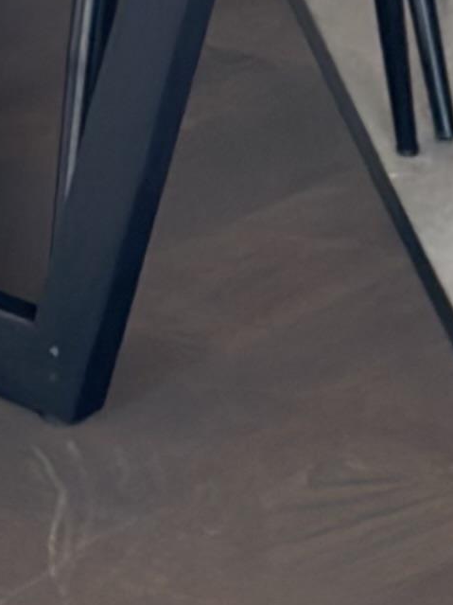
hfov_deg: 4.8
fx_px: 5289
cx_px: -694
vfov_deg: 6.3
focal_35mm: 303
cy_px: -738
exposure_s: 1/72
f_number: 1.78
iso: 125
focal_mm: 6.86
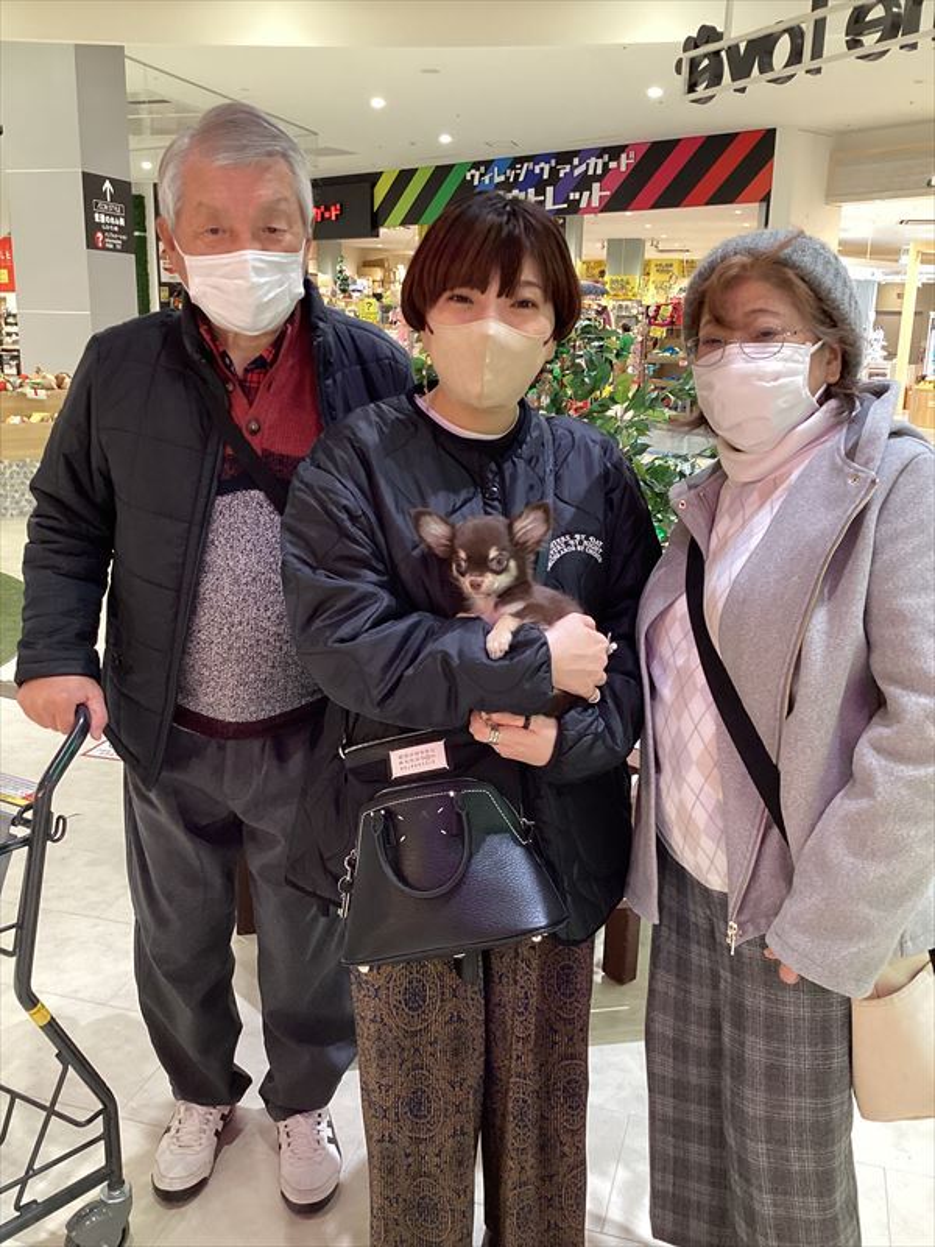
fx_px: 1116
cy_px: 624
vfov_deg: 58.4
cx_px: 468
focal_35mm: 31
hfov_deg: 45.4
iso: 200
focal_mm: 3.3
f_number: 2.4
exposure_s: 1/60
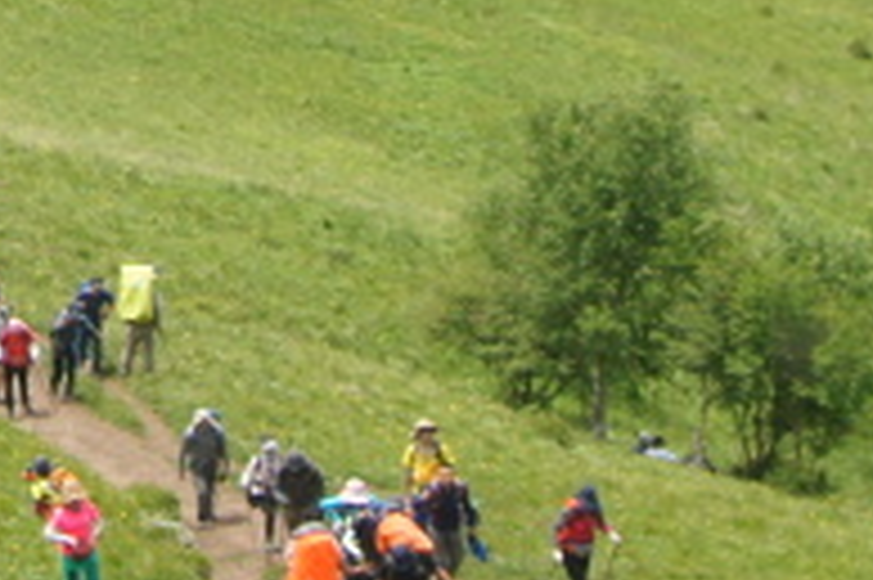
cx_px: -243
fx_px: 6300
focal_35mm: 260
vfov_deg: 5.2
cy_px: -627
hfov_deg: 7.8
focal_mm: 28
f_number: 5.6
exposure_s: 1/500
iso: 200
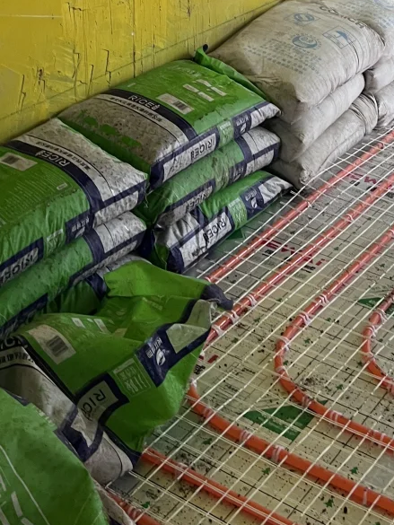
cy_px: -22
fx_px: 971
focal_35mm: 64
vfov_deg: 28.1
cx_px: 312
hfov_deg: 22.6
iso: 160
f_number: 1.5
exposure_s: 1/60
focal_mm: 5.7
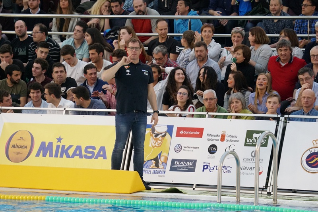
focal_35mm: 326
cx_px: 159
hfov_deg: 6.3
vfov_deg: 4.2
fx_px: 2876
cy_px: 106
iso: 5000
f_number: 5.6
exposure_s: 1/320
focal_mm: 217
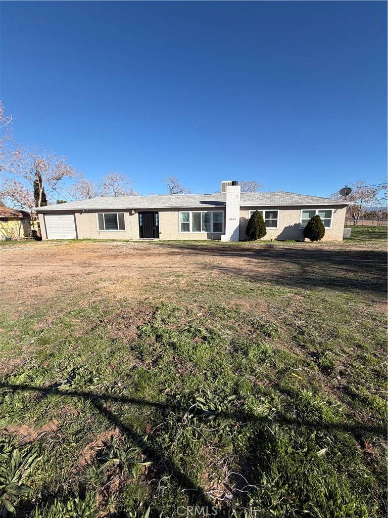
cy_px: 259
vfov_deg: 102.1
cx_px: 194
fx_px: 209
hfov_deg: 85.7
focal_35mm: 14
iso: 25
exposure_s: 1/770
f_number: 2.2
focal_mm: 2.22
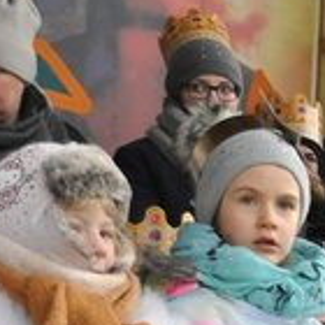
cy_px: 488
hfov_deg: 11.0
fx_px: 1572
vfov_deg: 11.3
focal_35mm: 148
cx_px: 578
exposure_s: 1/1000
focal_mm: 25
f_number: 4
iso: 1000
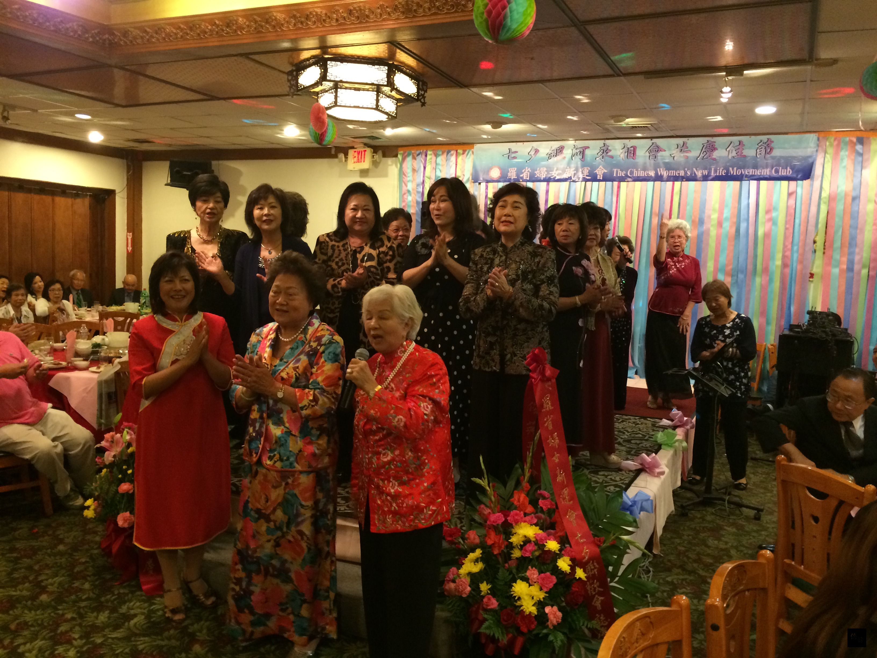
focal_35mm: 29
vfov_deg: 48.2
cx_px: 438
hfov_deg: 61.7
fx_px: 735
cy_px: 329
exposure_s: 1/24
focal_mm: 4.15
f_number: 2.2
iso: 320
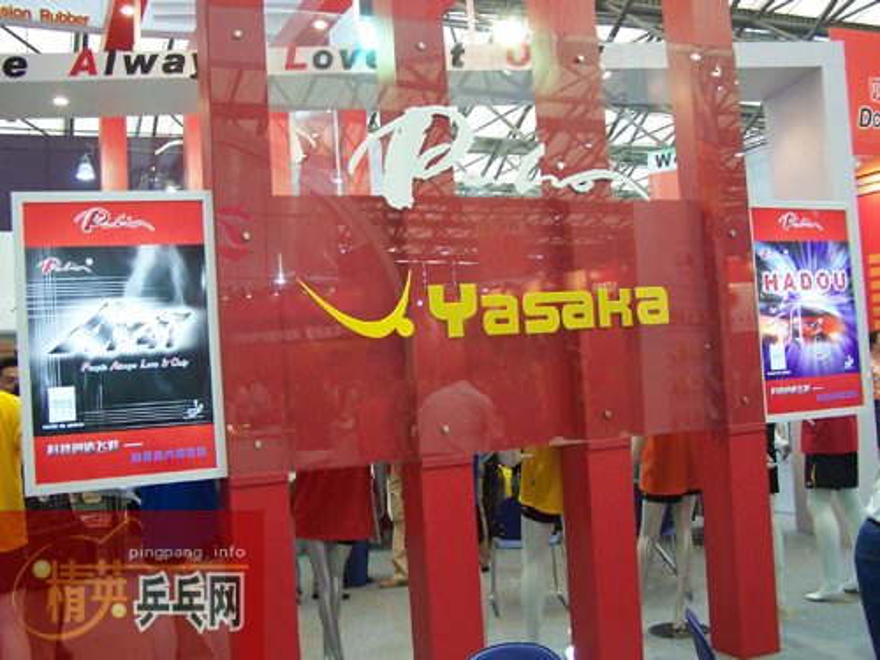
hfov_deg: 49.0
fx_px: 966
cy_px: 330
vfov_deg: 37.7
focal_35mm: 38
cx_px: 440
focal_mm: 6.3
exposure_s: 1/30
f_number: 2.8
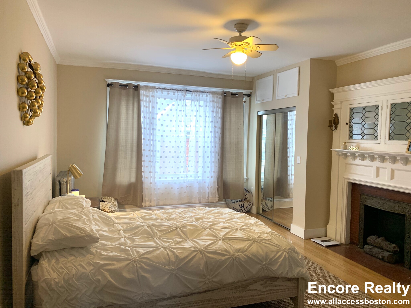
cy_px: 154
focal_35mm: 26
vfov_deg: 53.1
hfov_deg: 67.3
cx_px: 206
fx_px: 309
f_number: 1.8
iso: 100
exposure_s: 1/60
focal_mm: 4.25
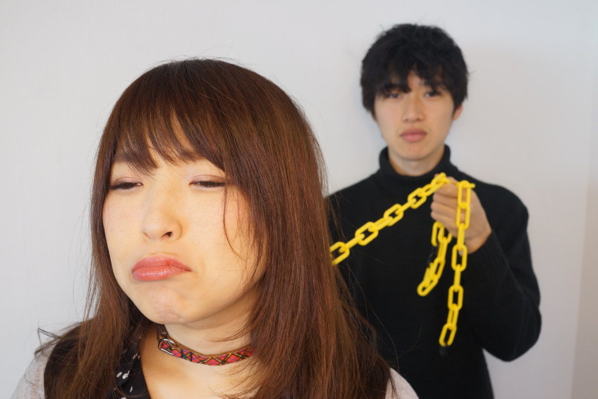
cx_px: 299
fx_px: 581
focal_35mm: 35
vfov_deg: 37.9
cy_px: 200
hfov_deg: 54.4
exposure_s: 1/80
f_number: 8
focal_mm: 35
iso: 800
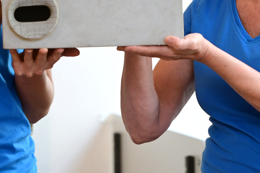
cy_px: -6
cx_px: 127
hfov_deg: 6.2
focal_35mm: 330
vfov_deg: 4.2
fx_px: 2384
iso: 800
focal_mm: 116
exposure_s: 1/160
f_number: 3.2
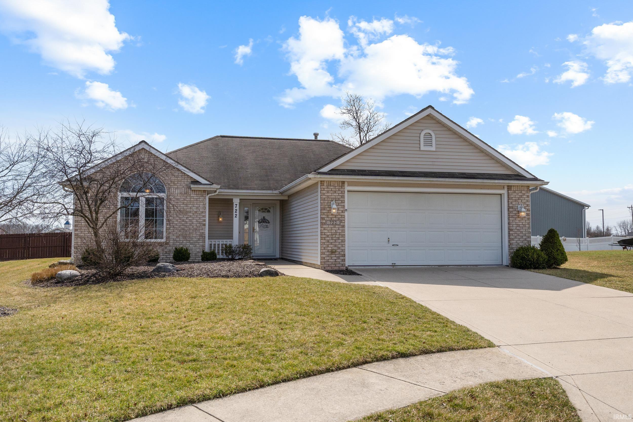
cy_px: 211
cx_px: 316
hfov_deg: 61.9
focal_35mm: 30
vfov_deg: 43.6
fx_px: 527
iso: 500
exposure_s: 1/4000
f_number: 4.5
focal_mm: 20
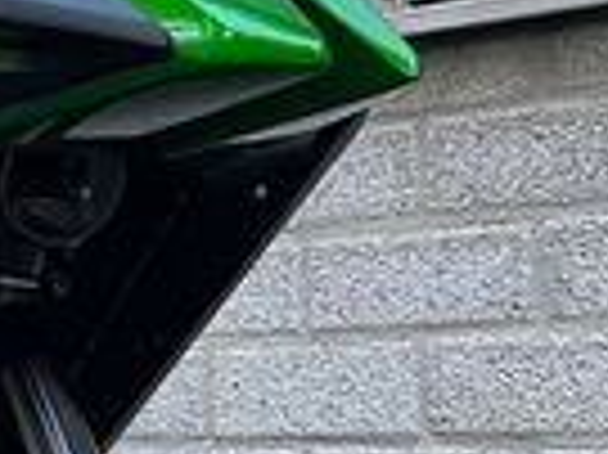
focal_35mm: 123
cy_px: 360
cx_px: -230
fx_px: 2158
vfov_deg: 12.0
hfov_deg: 15.1
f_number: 1.6
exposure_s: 1/111
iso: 125
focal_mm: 5.1
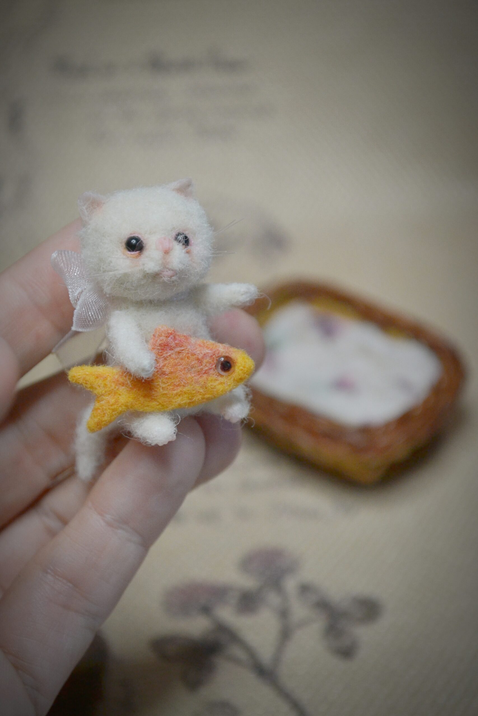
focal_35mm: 82
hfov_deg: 16.6
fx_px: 1643
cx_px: 239
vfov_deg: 24.6
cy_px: 358
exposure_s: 1/200
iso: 800
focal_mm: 55
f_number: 6.3
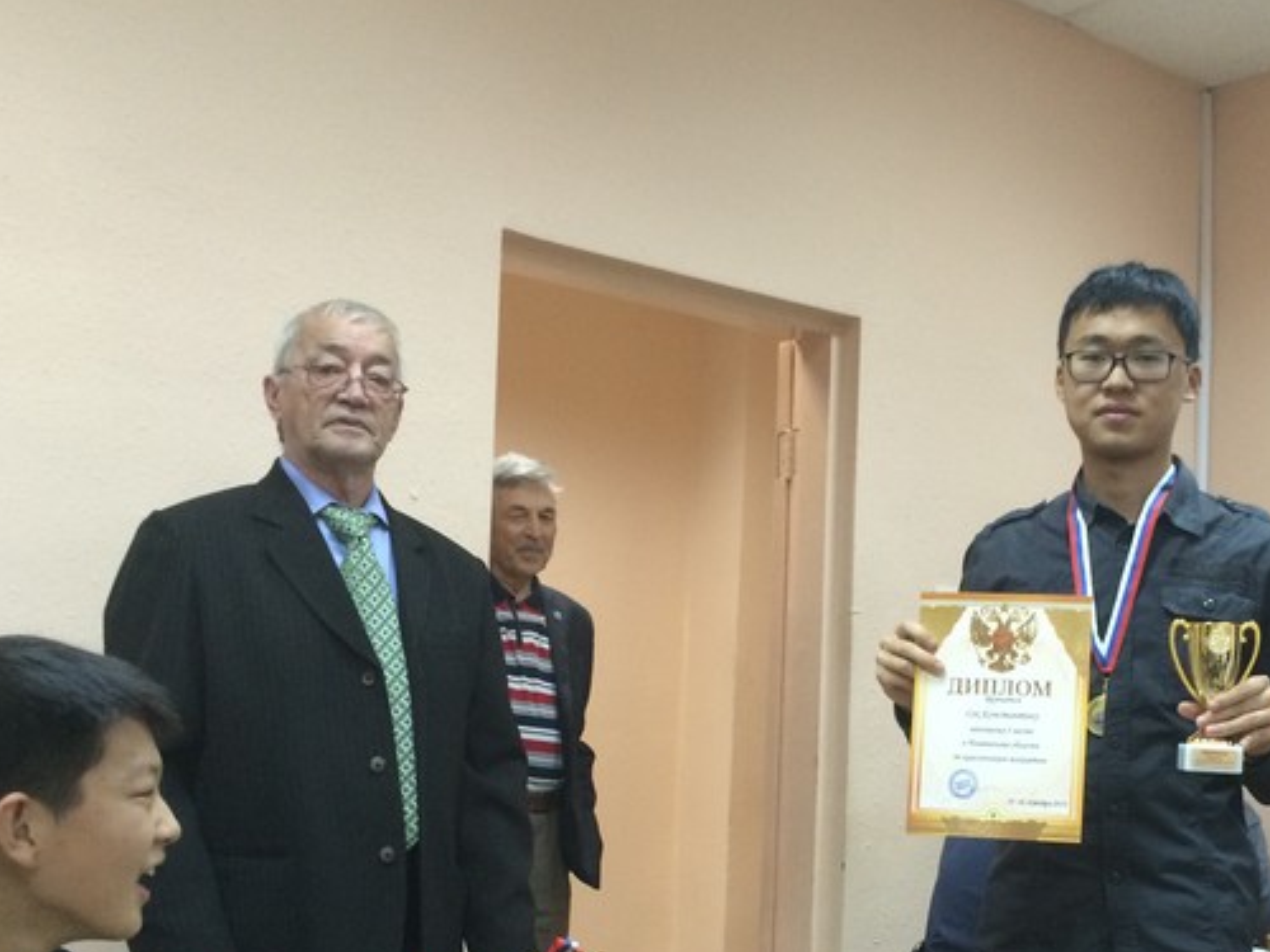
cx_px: 894
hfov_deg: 39.0
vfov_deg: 29.9
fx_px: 1761
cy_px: 693
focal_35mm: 48
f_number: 2.2
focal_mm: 4.12
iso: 250
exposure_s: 1/33
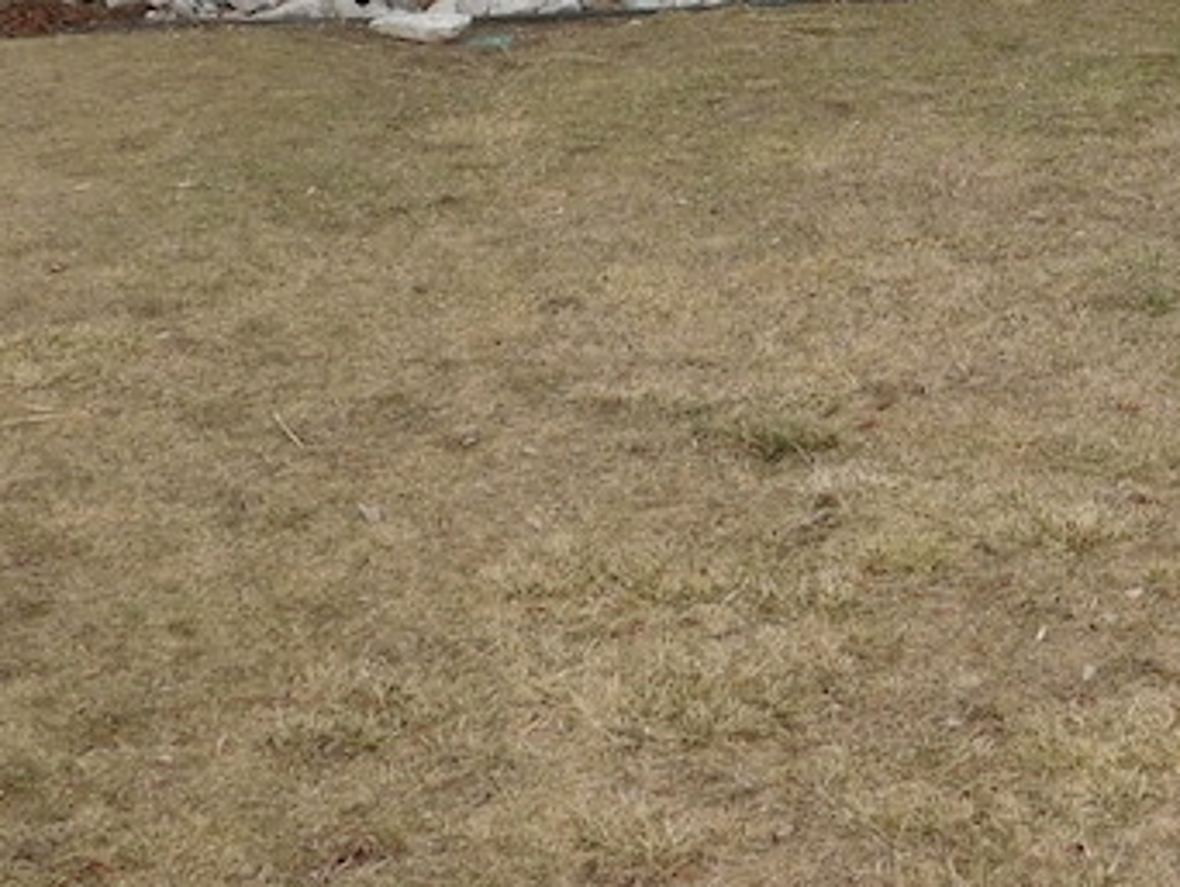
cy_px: -242
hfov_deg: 22.5
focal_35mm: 86
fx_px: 2934
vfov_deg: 16.3
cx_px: 897
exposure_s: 1/800
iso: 125
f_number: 3
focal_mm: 4
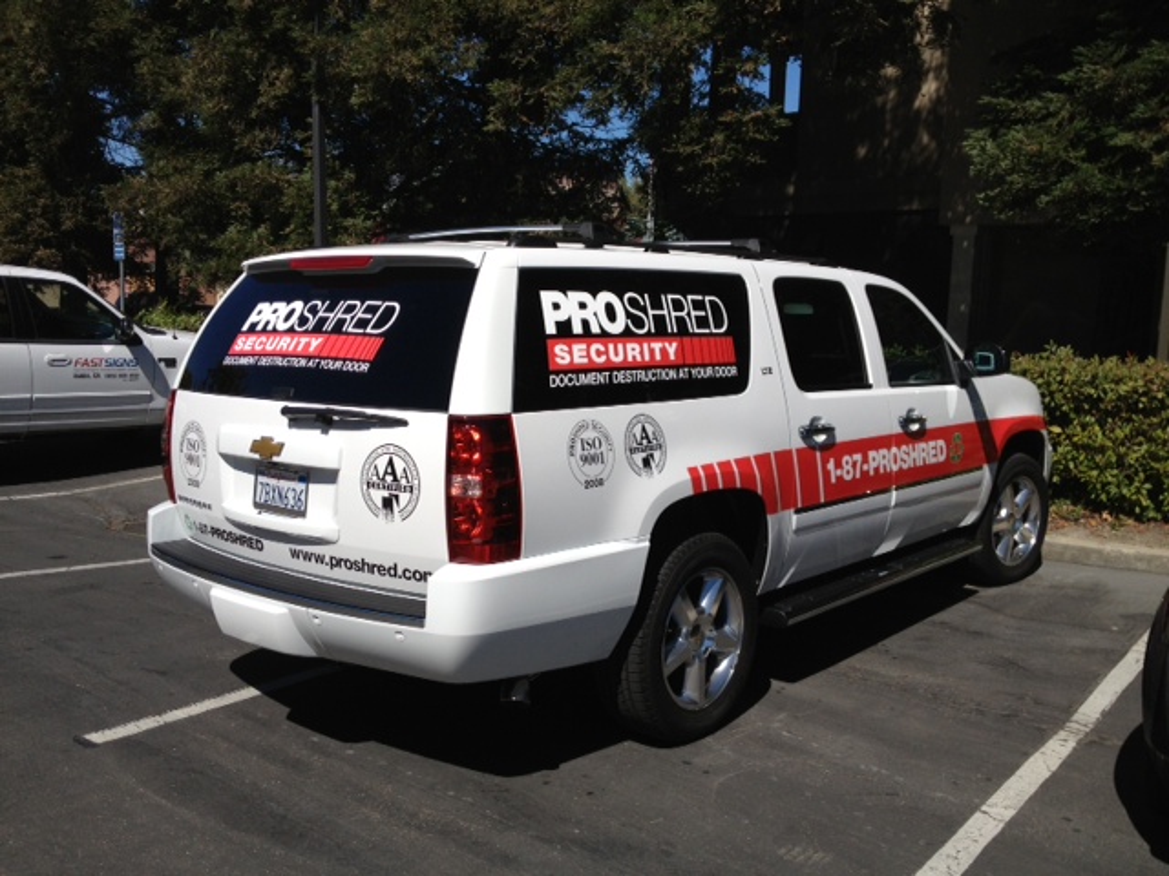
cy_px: 438
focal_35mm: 35
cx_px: 584
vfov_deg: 40.7
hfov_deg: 52.6
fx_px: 1182
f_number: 2.4
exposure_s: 1/2632
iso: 50
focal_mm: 4.28
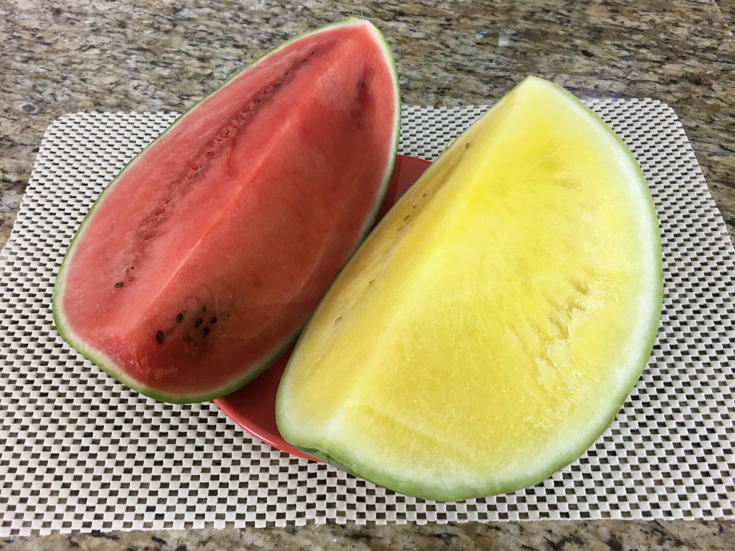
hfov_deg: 61.7
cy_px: 276
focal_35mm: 29
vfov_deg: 48.2
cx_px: 368
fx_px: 616
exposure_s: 1/30
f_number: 2.2
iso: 80
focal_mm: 4.15
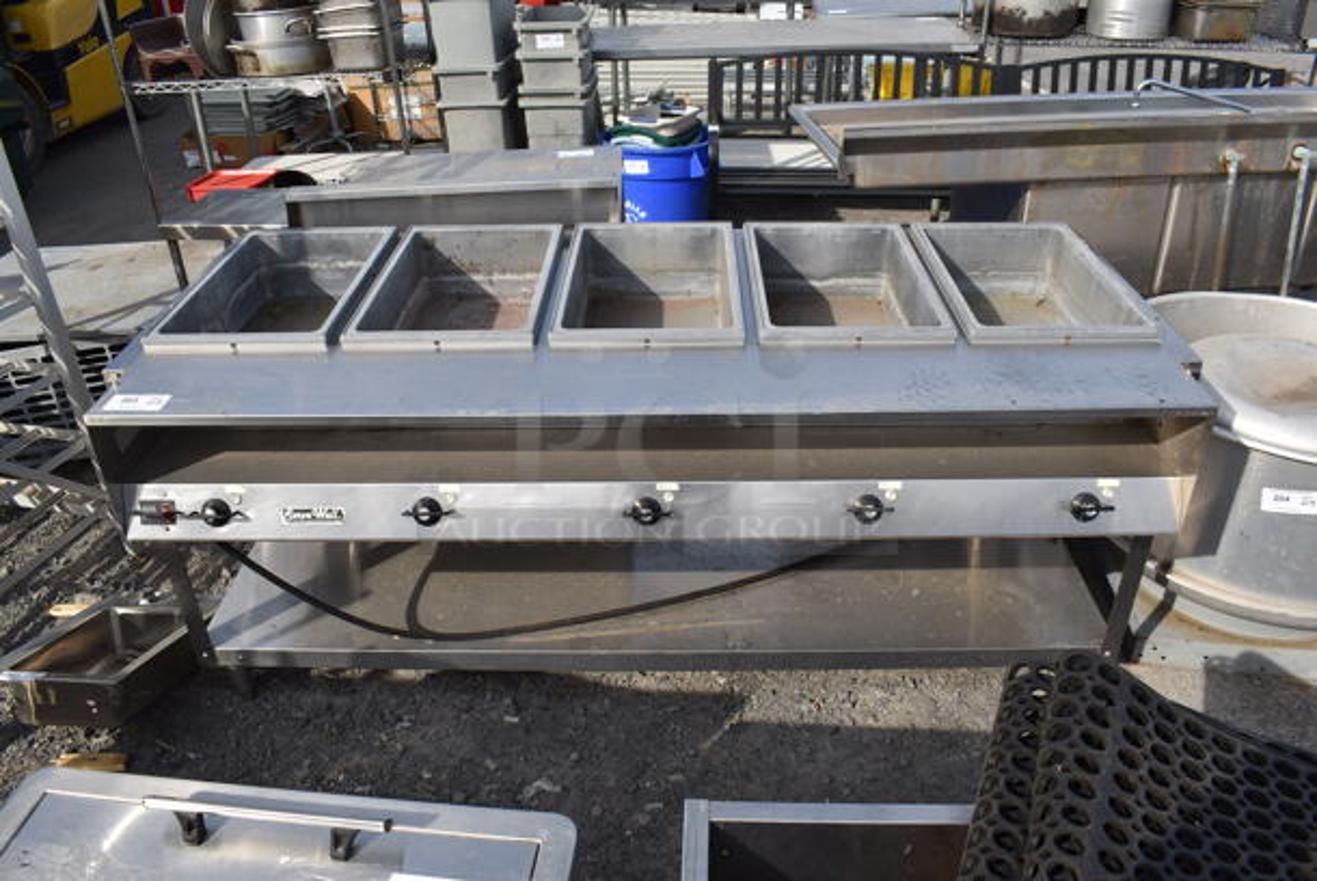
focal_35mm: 27
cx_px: 658
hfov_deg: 67.3
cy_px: 440
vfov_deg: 48.0
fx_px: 989
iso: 100
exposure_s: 1/250
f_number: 8
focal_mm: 18
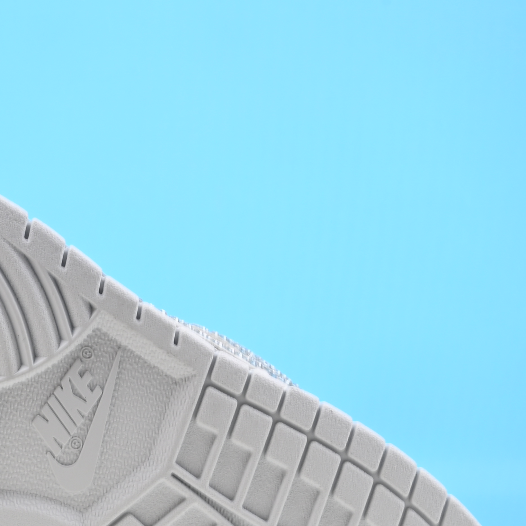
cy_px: 294
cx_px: -49
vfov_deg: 14.0
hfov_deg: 13.7
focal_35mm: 125
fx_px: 2149
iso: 100
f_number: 16
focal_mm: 40
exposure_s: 1/2
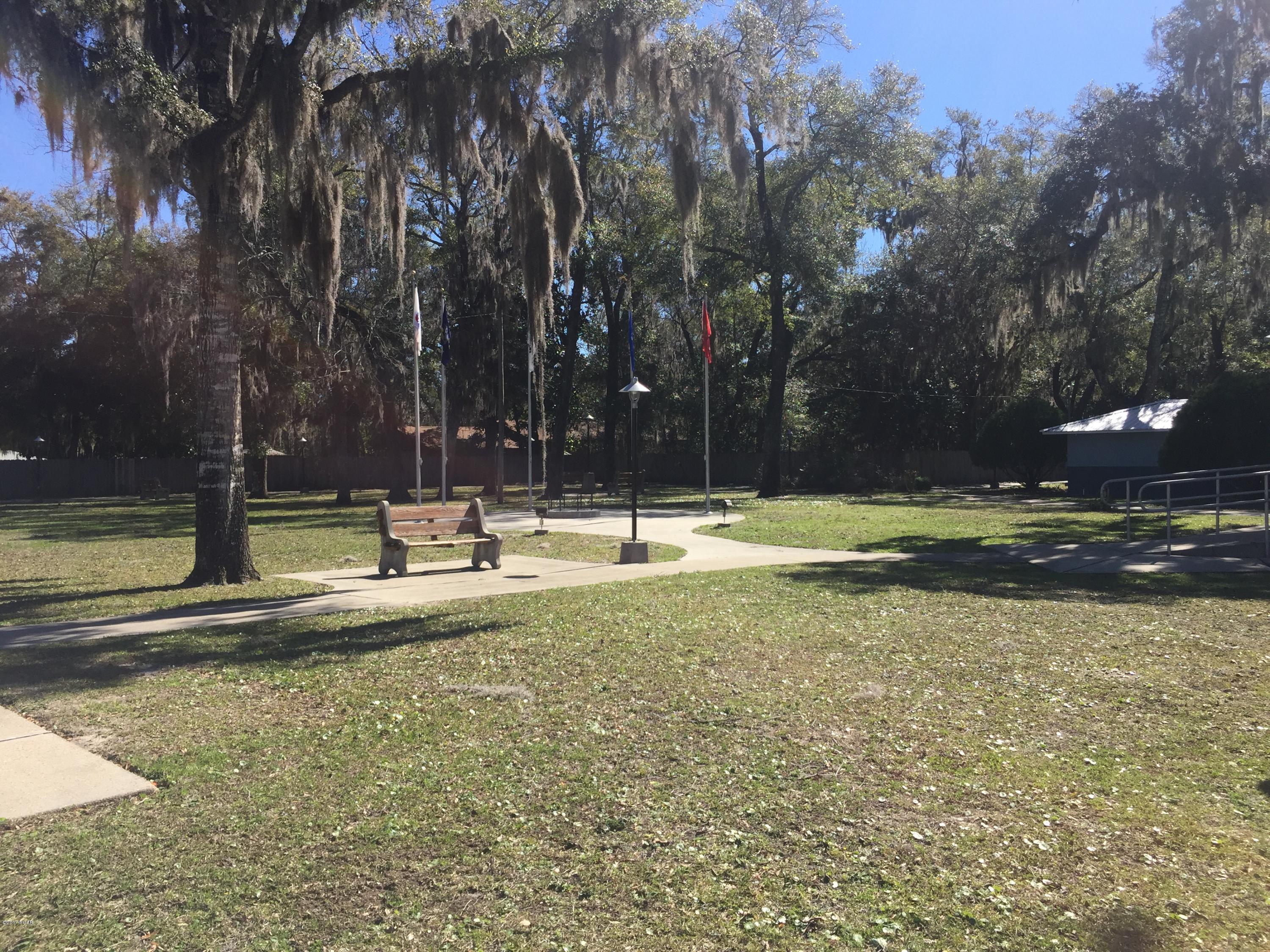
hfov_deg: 61.7
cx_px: 635
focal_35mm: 29
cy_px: 476
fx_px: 1064
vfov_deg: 48.2
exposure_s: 1/1464
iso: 32
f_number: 2.2
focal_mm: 4.15
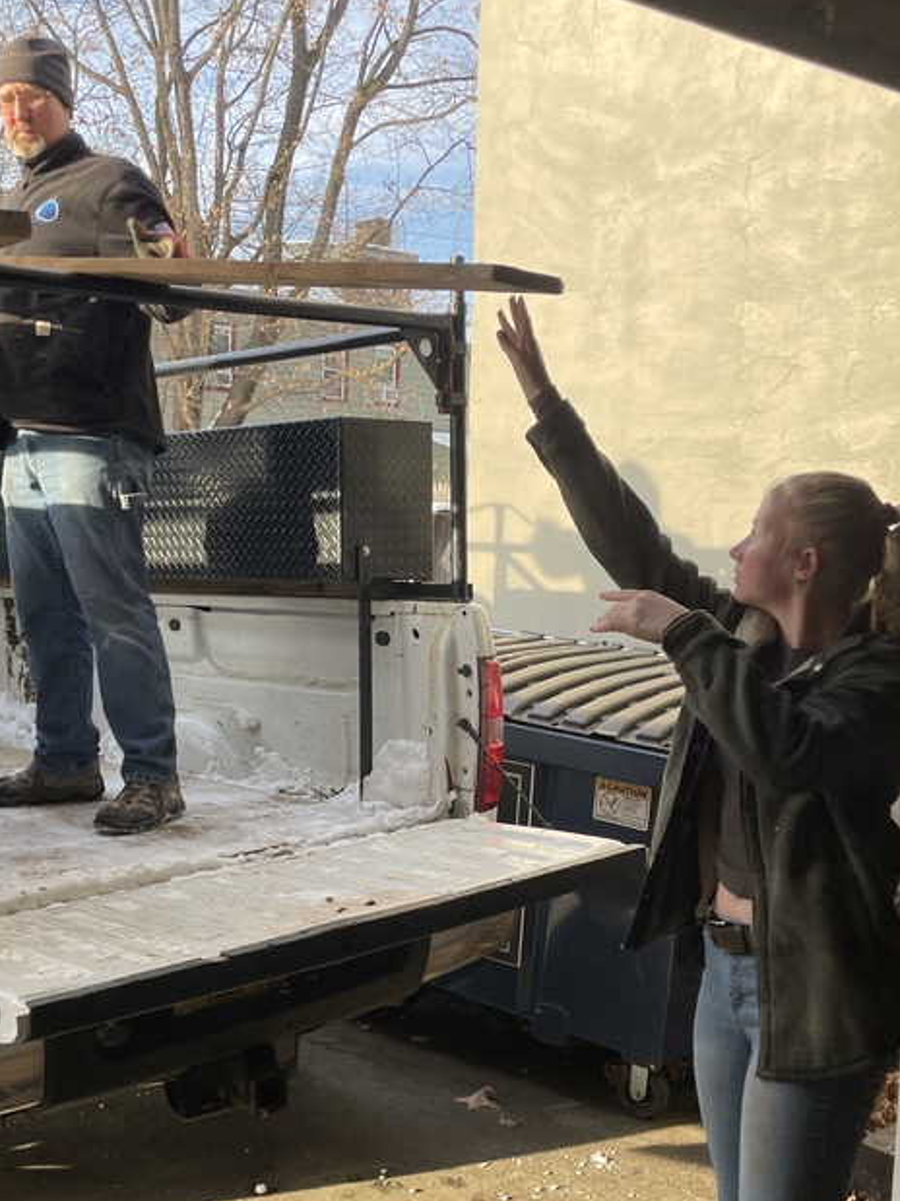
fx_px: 1491
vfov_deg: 43.6
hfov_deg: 33.5
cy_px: 739
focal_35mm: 43
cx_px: 388
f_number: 1.6
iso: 32
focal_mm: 4.2
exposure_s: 1/720
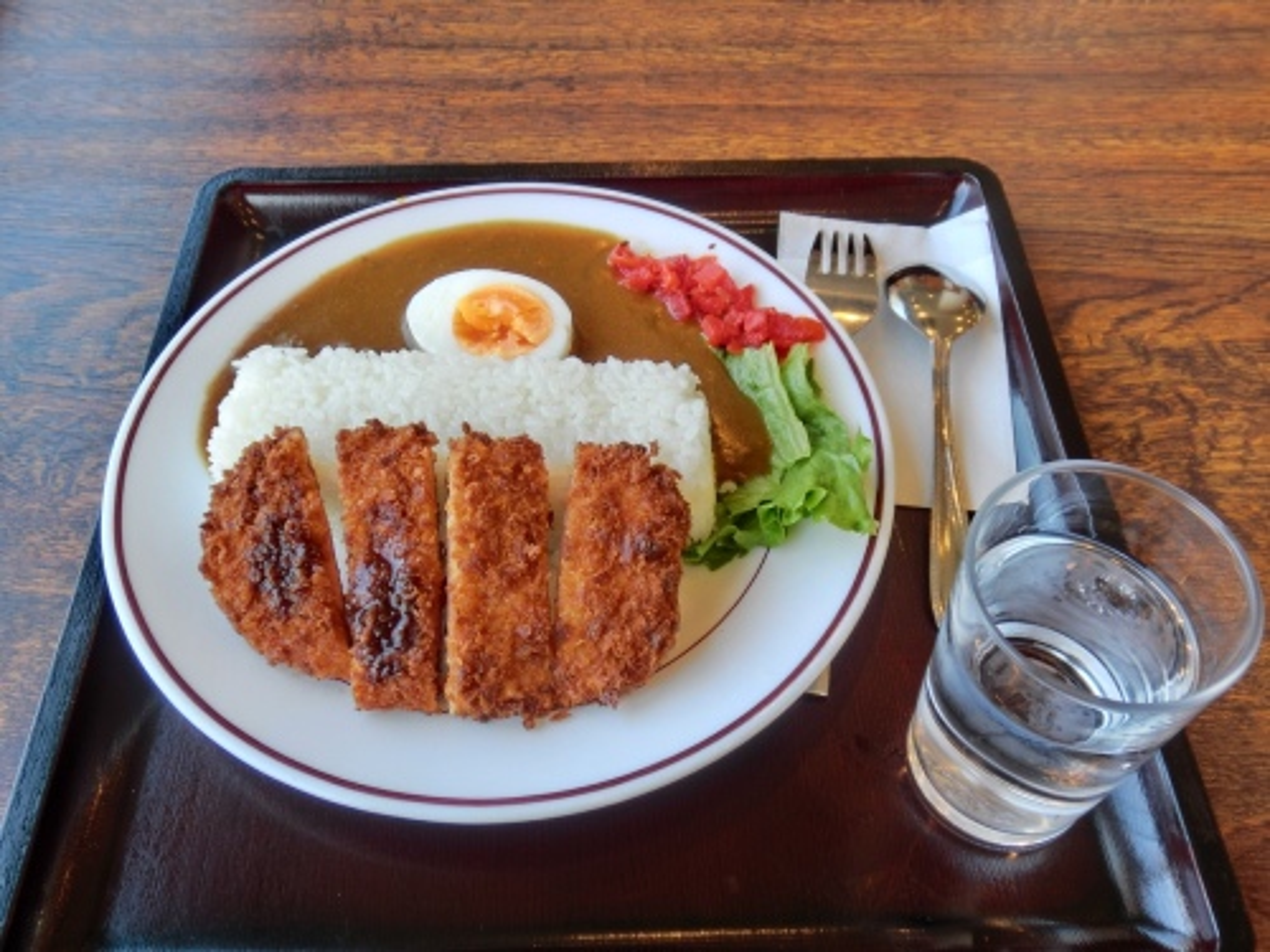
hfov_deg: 63.4
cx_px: 635
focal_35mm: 28
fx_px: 1027
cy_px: 476
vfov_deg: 49.7
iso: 100
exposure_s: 1/50
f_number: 3
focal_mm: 5
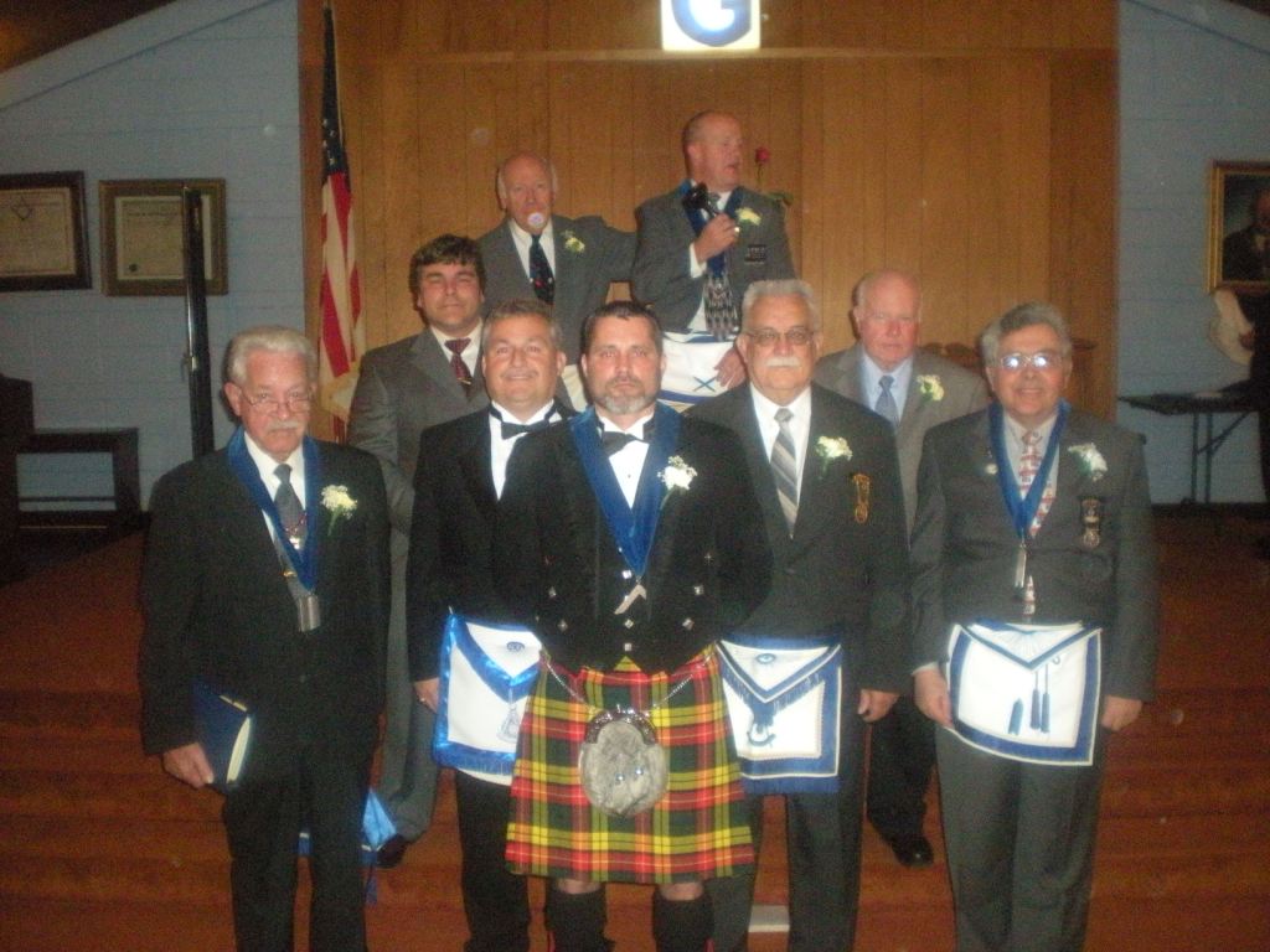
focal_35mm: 38
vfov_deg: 37.7
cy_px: 476
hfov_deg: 49.0
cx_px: 635
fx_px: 1394
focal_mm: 6.3
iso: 729
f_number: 3.1
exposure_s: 1/60
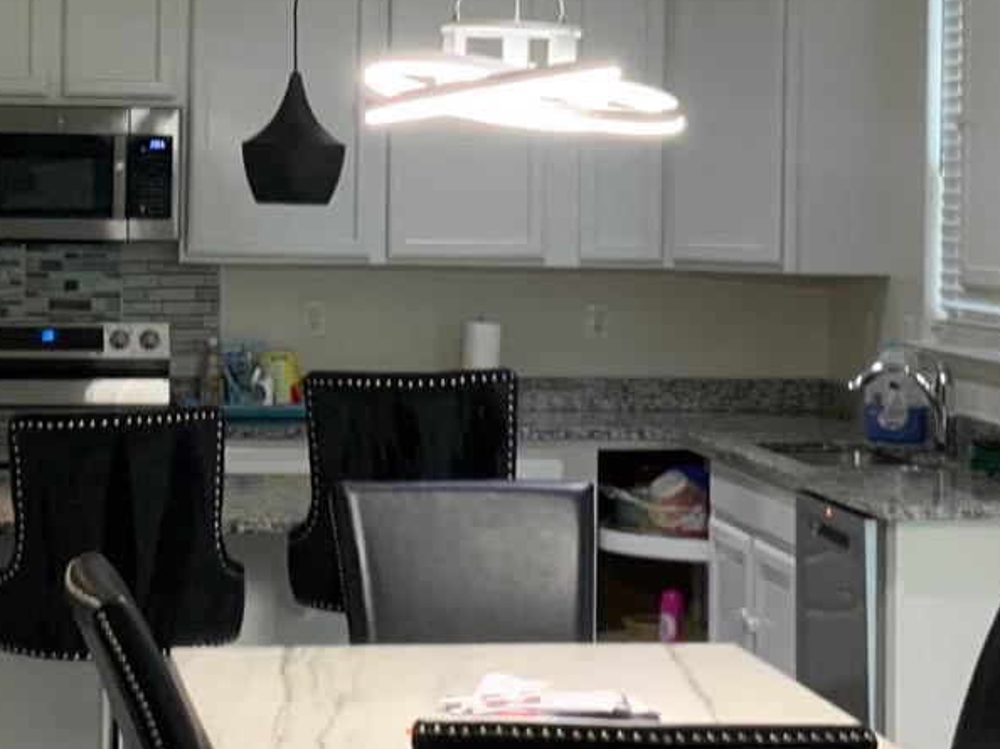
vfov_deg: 14.7
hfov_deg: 19.6
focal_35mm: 100
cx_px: 338
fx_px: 2888
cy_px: 136
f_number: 1.8
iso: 125
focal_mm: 3
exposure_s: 1/60
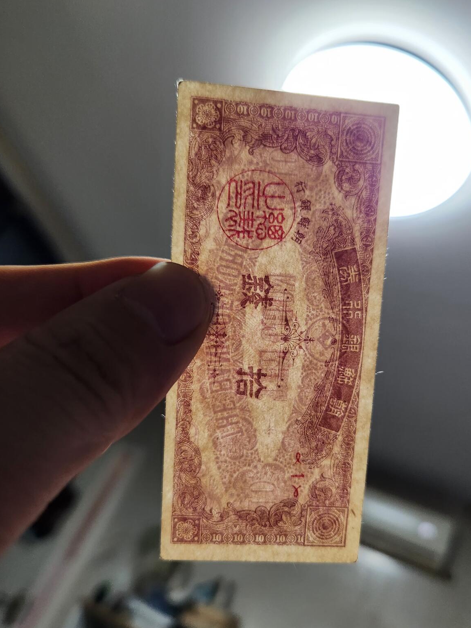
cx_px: 260
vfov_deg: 65.2
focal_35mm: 27
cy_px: 345
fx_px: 490
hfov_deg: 51.3
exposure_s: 1/100
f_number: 1.8
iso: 640
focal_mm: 5.4
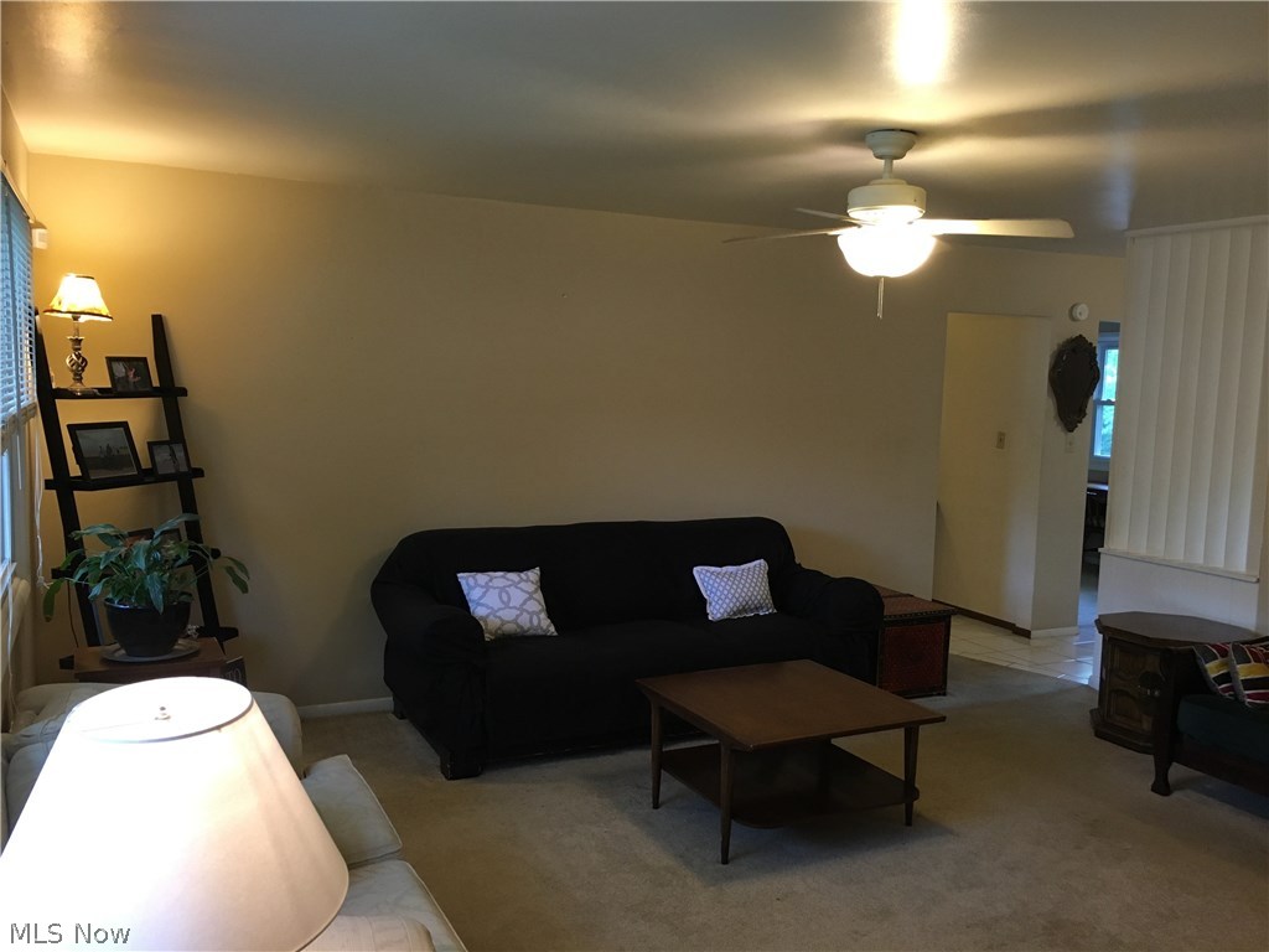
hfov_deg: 61.7
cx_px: 634
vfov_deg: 48.2
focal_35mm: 29
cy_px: 476
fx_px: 1063
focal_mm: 4.15
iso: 100
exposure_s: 1/30
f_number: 2.2
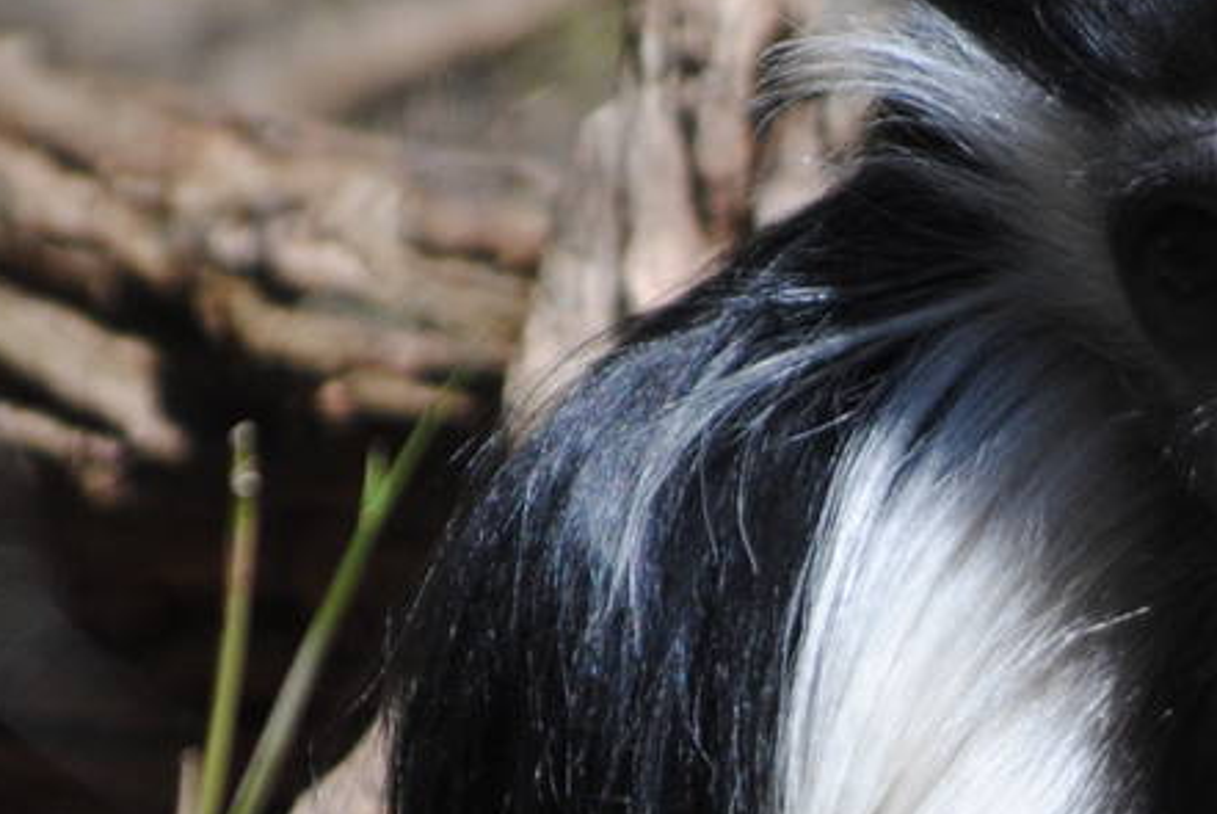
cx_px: 1131
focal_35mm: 898
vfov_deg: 1.5
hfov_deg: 2.3
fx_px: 30381
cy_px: 672
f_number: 5.3
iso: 220
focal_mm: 165
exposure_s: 1/500
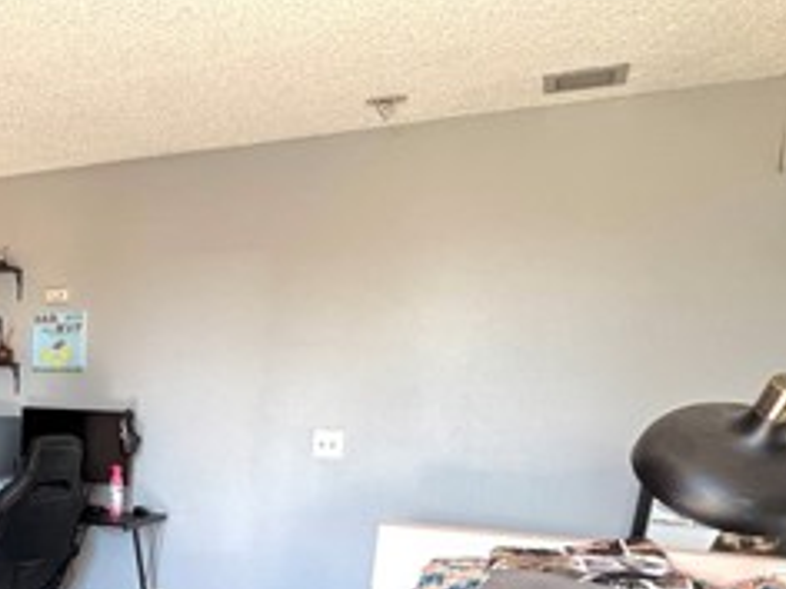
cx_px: -13
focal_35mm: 38
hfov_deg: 41.9
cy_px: 559
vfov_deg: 35.0
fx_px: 863
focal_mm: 2.22
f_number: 2.2
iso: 250
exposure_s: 1/99
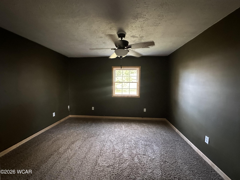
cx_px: 120
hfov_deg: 102.1
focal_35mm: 14
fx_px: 97
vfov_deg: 85.7
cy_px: 90
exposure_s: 1/43
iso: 1250
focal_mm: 2.22
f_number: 2.2
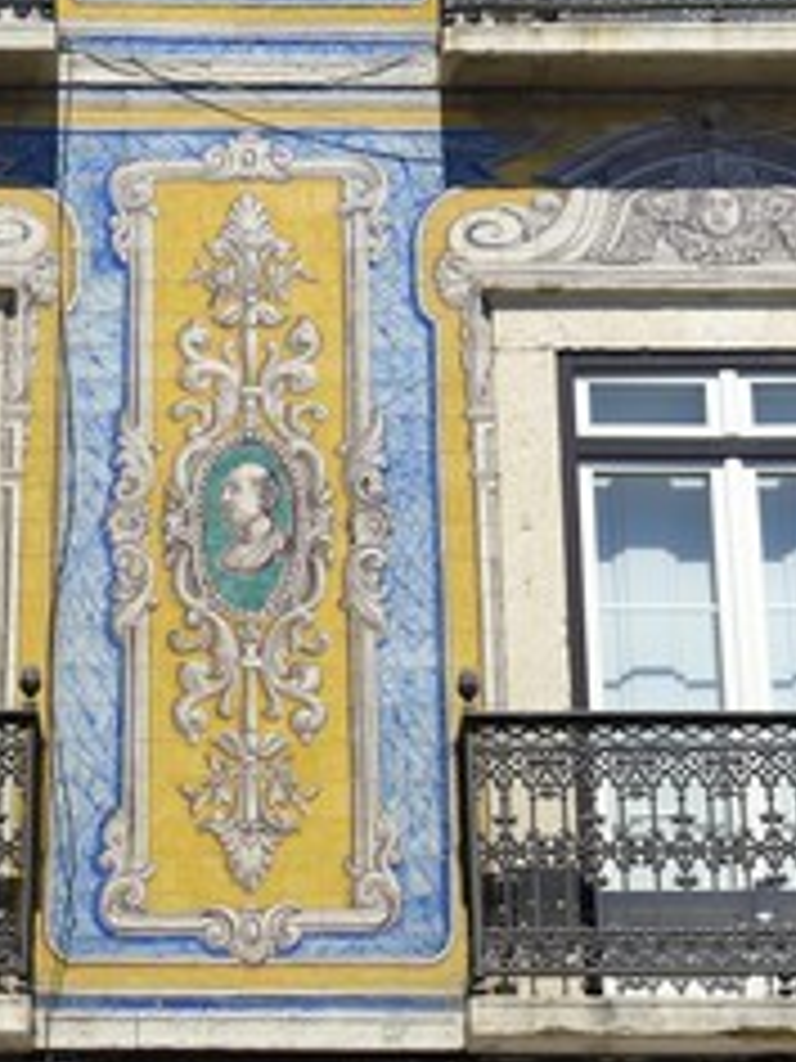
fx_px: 3250
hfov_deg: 13.9
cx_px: 238
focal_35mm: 106
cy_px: 621
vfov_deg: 18.5
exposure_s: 1/250
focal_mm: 62
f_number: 13
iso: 200
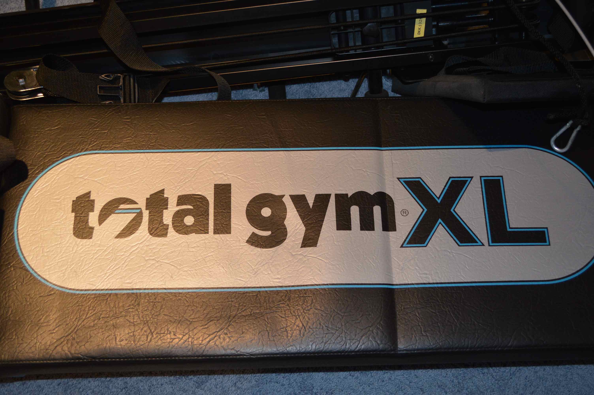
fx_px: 742
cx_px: 297
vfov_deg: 29.8
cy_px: 198
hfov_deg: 43.6
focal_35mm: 45
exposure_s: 1/60
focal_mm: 30
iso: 500
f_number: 4.5
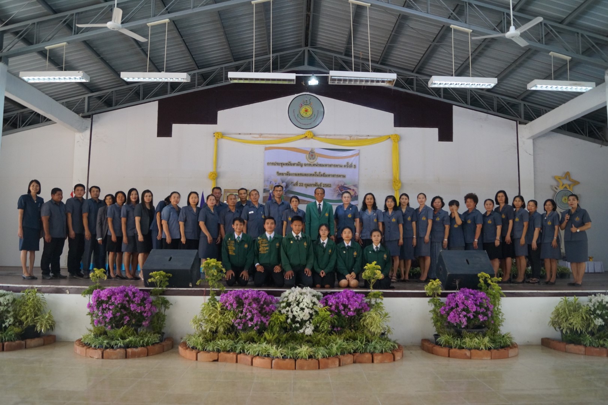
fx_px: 456
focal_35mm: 27
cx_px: 304
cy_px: 202
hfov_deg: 67.4
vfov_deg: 47.9
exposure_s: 1/160
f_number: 4
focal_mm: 18
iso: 1250
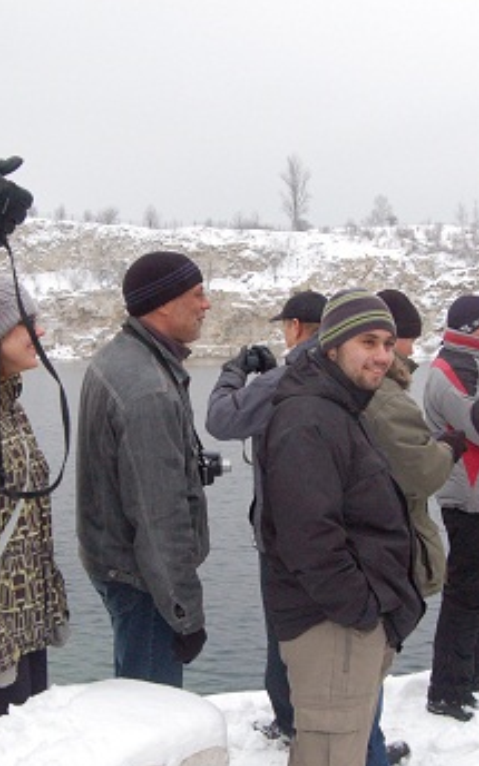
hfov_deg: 24.4
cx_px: 225
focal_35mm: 53
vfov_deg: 38.2
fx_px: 1107
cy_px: 394
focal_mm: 22
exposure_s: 1/250
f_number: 8
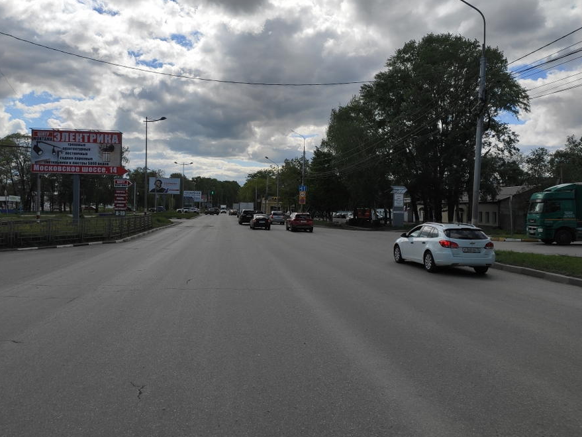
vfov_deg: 48.2
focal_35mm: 29
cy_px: 200
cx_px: 280
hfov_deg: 61.6
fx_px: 488
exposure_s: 1/5044
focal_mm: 4.77
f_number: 1.75
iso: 112
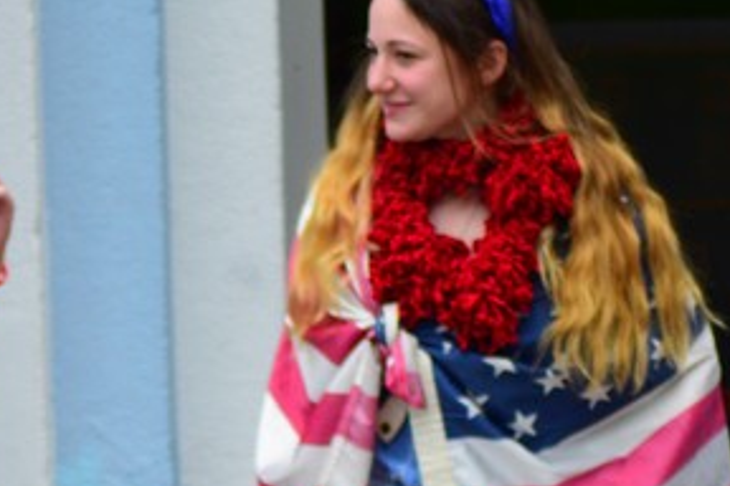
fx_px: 12551
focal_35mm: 619
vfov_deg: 2.2
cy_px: 781
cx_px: 86
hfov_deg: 3.3
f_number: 4.2
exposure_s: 1/1250
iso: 560
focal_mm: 116
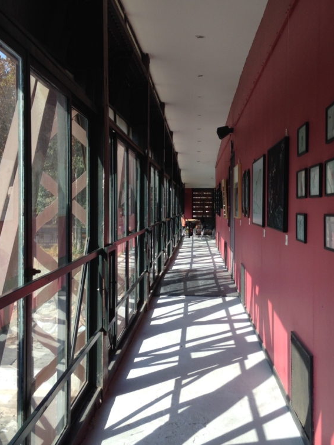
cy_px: 223
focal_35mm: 45
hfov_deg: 32.1
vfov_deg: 42.1
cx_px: 197
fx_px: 579
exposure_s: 1/417
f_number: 2.4
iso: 50
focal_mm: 4.12
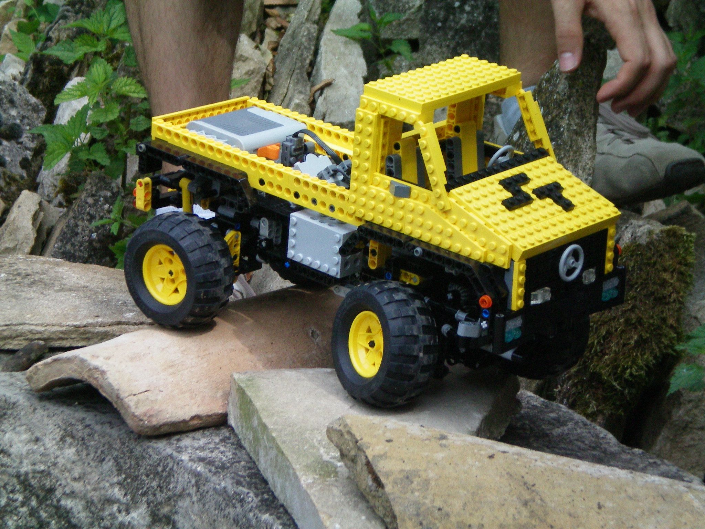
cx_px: 352
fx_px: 2322
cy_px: 264
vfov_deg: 13.0
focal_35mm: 114
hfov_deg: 17.3
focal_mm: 18.9
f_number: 5.9
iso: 125
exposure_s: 1/200
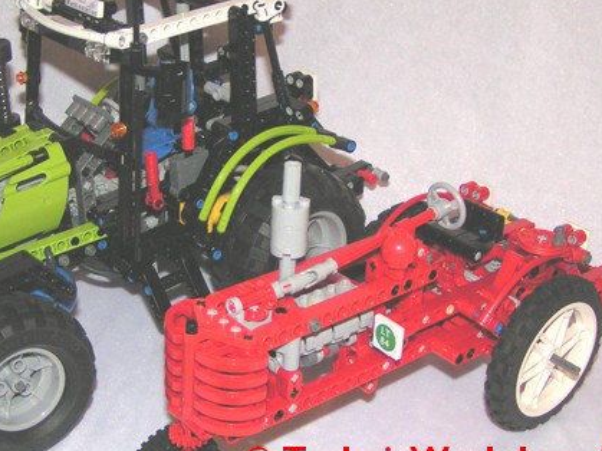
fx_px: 1008
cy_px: 226
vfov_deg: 25.2
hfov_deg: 33.2
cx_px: 249
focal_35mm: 58
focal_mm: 5.8
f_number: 2.8
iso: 200
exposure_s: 1/40
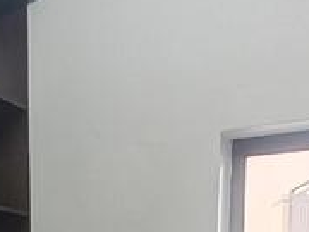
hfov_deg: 27.3
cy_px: 394
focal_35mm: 71
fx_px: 634
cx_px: 113
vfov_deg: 17.5
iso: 160
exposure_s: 1/33
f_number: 2.2
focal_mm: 1.96
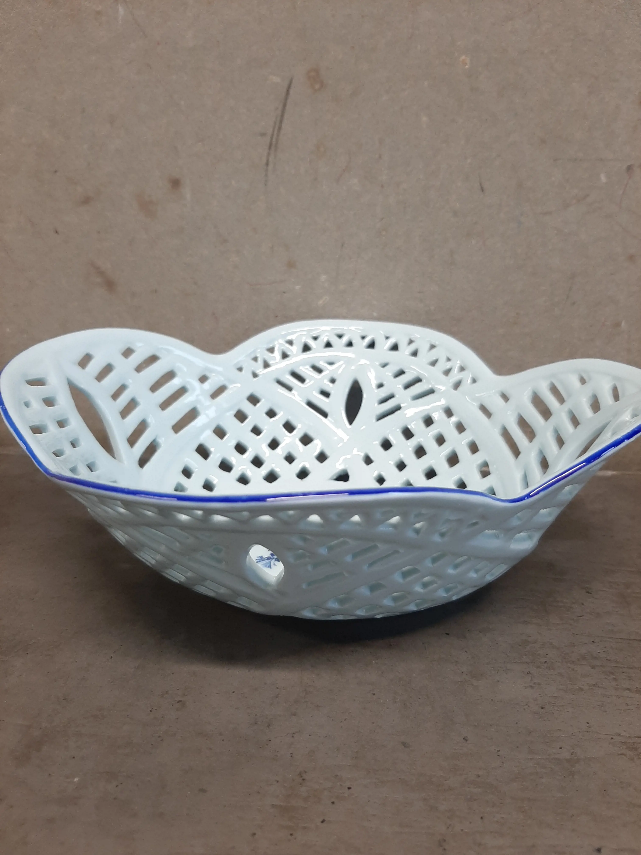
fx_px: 642
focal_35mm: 26
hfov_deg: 53.1
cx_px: 320
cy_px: 428
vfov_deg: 67.3
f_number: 1.7
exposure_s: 1/50
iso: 100
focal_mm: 3.93
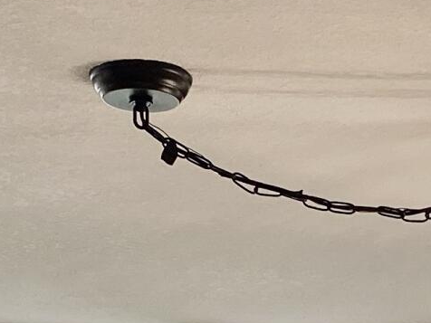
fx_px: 2042
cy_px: 903
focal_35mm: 164
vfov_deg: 8.0
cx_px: 443
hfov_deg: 11.9
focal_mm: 4.25
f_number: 1.8
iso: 32
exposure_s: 1/195
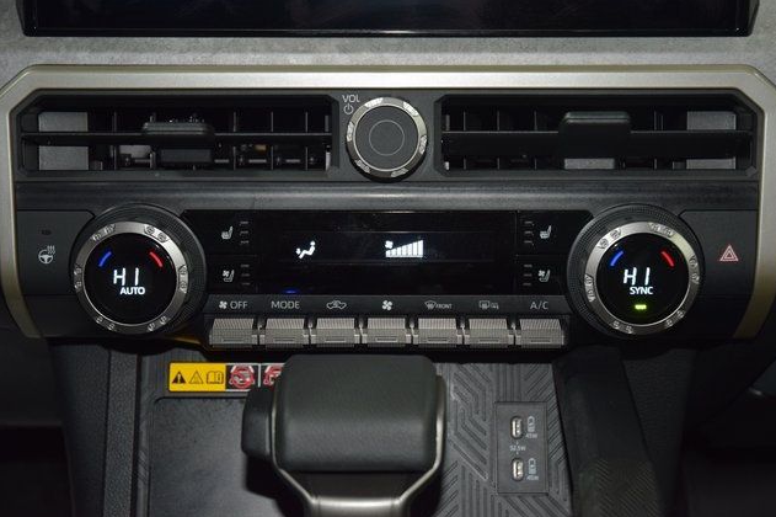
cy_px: 260
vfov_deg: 20.3
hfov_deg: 30.1
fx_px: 1443
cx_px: 391
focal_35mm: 67
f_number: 4.2
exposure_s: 1/40
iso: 1250
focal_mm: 44
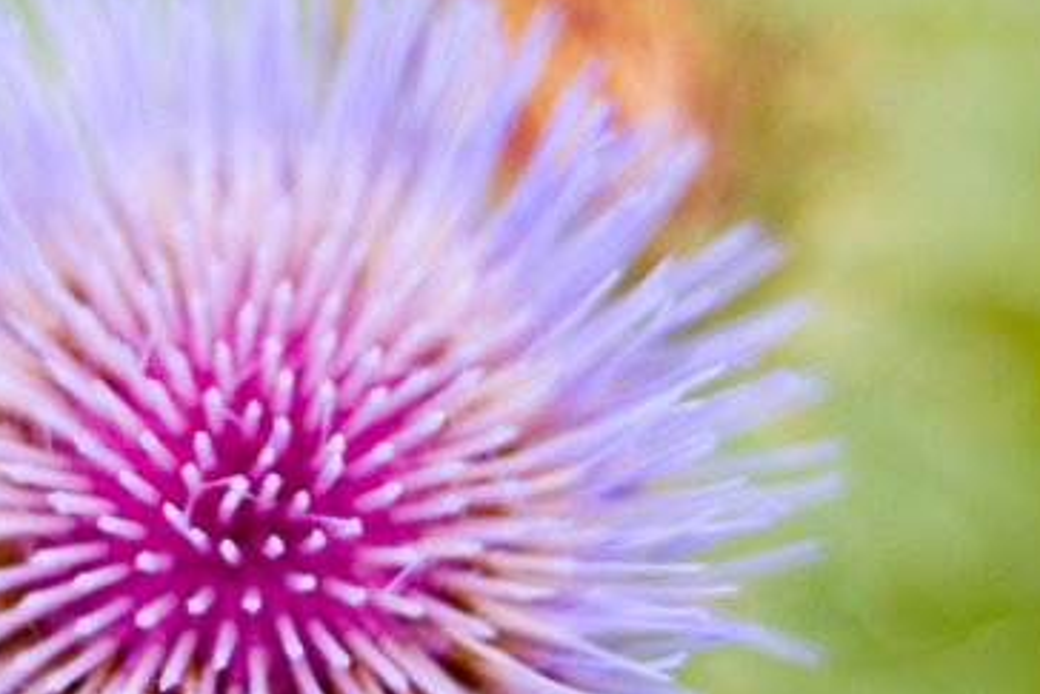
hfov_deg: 15.5
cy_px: 443
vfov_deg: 10.4
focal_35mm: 132
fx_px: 3815
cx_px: 257
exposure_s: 1/1600
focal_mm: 50
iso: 100
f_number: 1.4
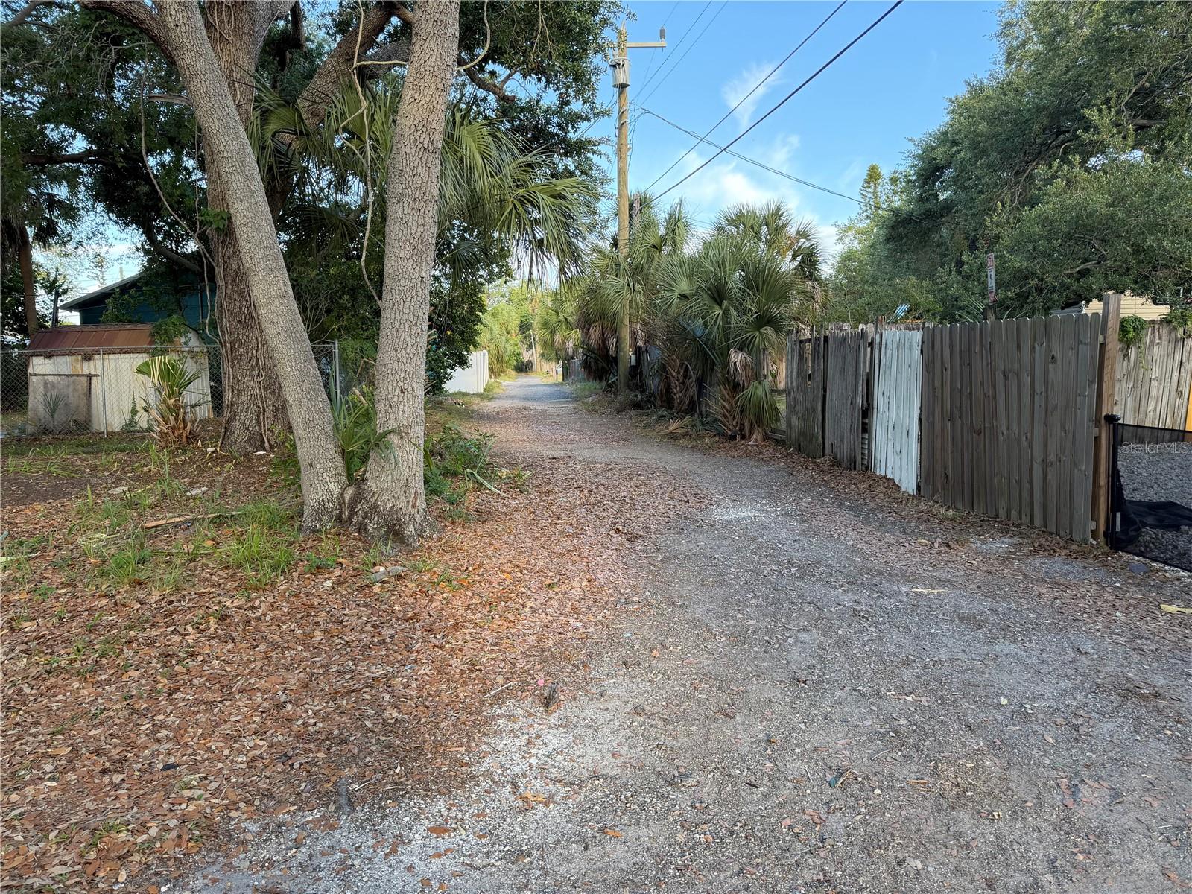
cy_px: 447
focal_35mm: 24
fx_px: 826
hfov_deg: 71.6
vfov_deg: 56.8
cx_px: 596
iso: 80
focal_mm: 6.76
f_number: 1.78
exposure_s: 1/211
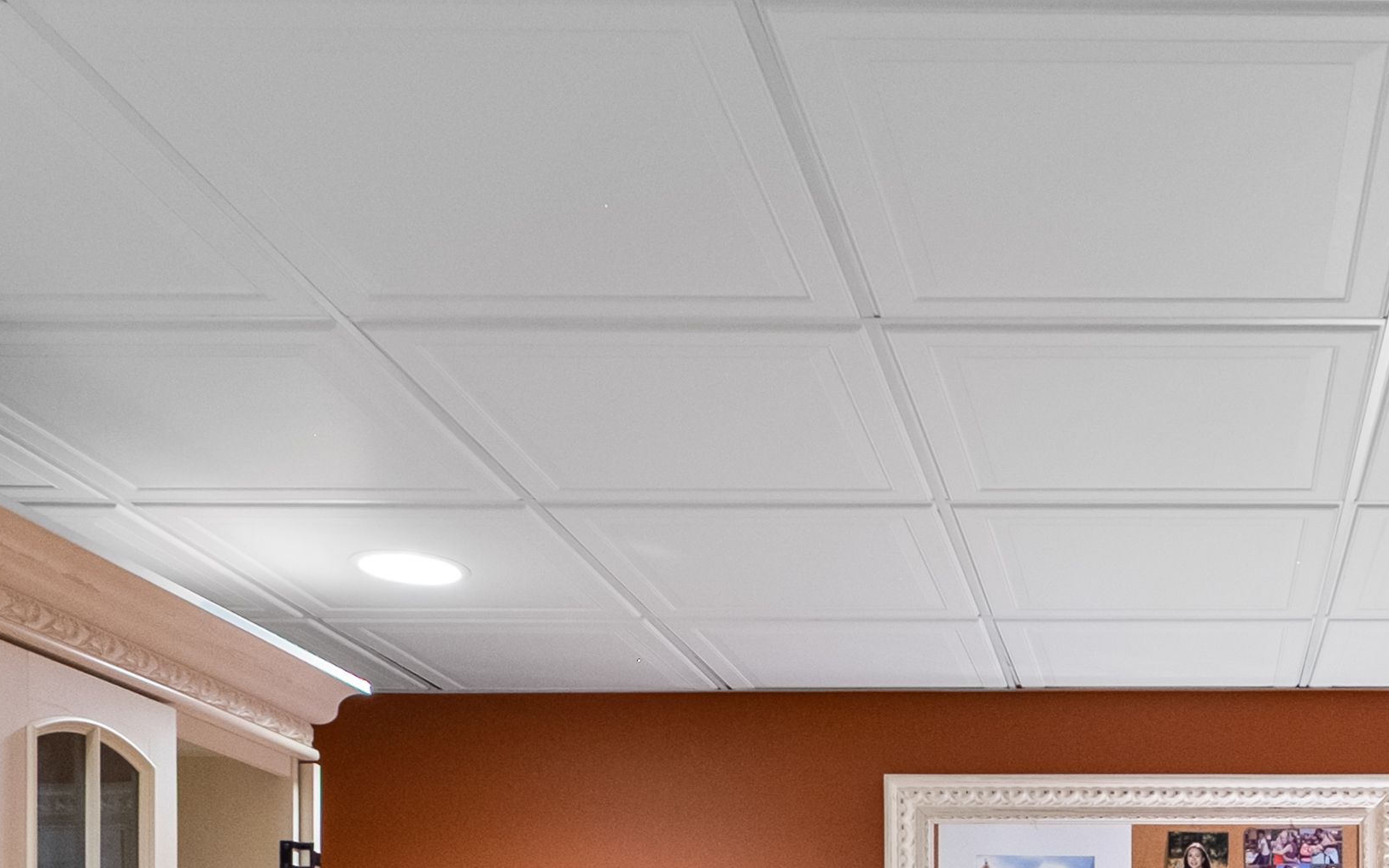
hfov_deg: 41.0
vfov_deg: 24.1
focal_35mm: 46
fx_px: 1741
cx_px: 1180
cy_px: 1169
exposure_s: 1/8
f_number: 5.6
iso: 400
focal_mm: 10
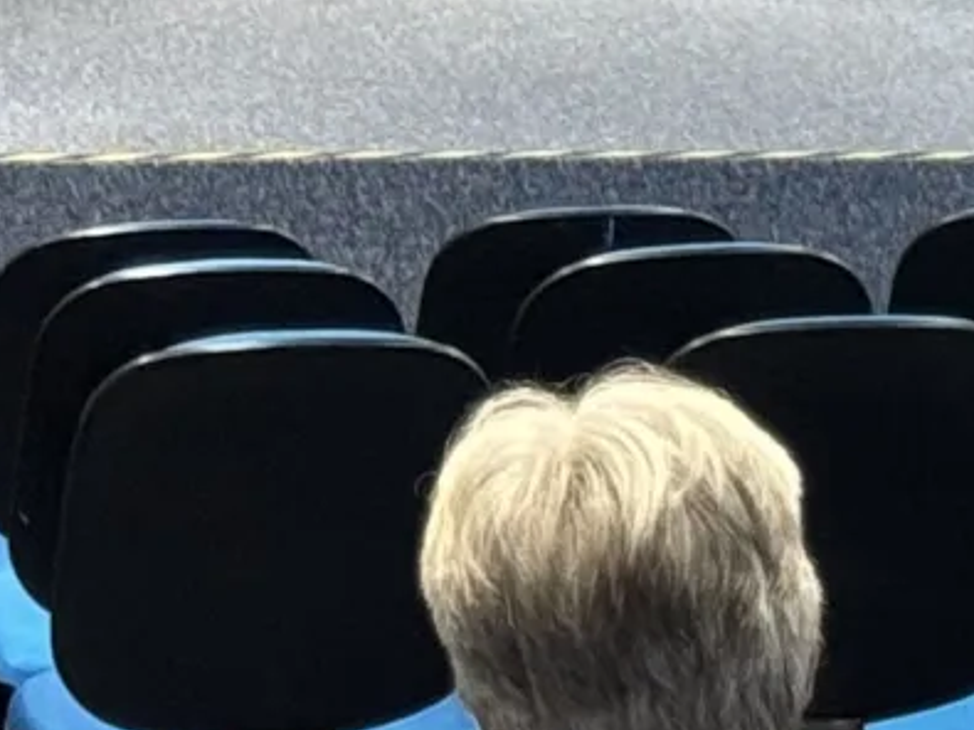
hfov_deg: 6.2
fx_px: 8748
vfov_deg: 4.7
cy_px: -910
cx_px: 1963
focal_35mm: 311
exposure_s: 1/40
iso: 250
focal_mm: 6.76
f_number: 1.78
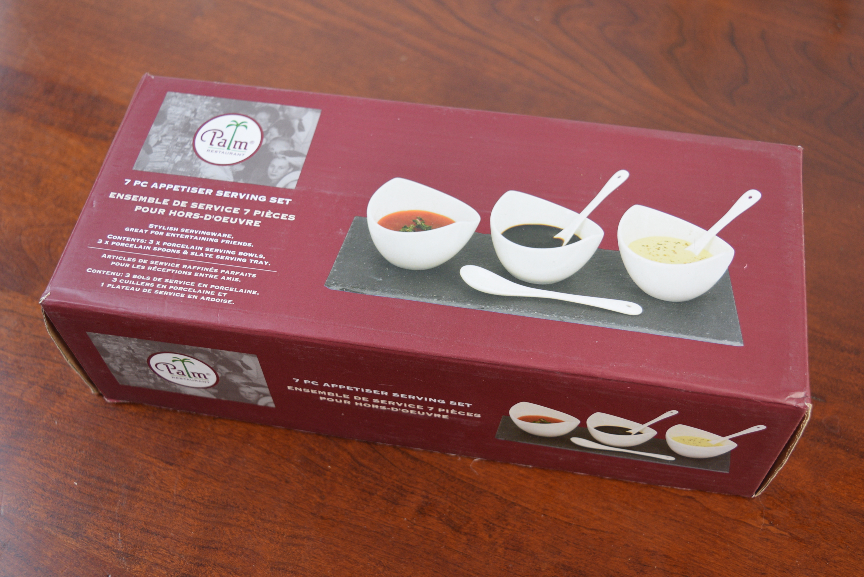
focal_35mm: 42
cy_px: 288
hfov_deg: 46.4
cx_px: 432
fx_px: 1009
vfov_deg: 31.9
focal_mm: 28
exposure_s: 1/80
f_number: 4.5
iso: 400
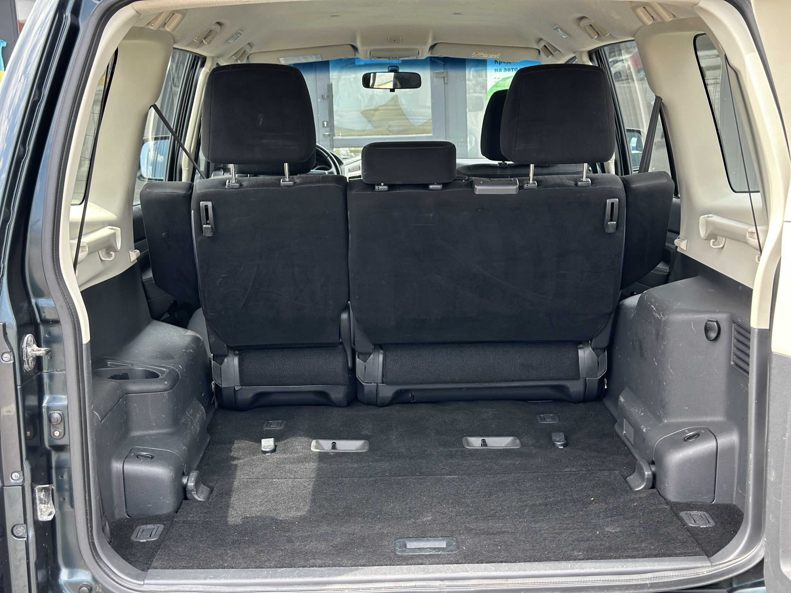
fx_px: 1097
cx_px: 396
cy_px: 296
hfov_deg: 39.7
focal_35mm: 48
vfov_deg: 30.3
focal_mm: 6.86
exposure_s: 1/383
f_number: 1.78
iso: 80
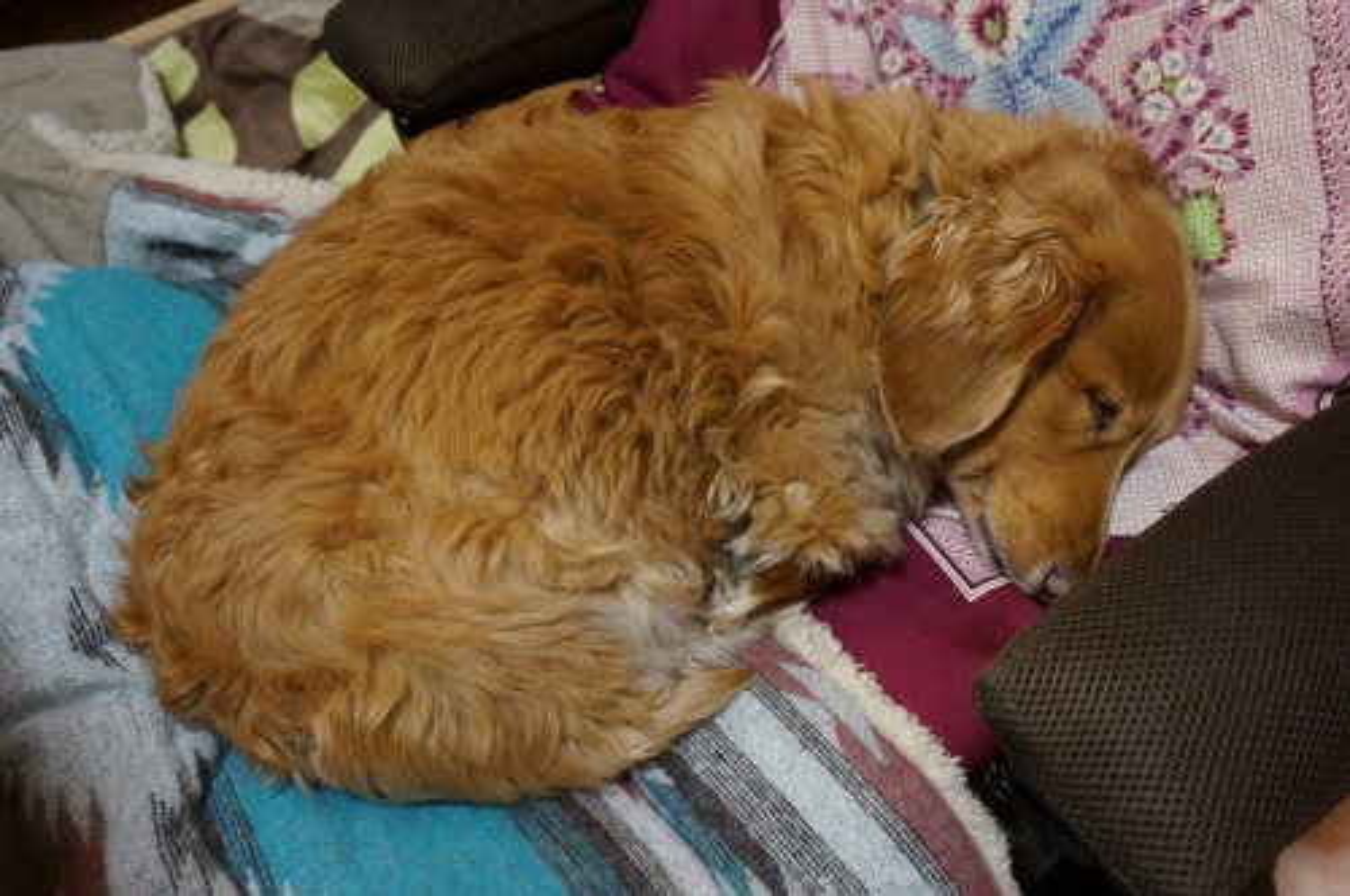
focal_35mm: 30
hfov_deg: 62.0
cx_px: 675
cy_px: 448
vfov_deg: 43.5
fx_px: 1124
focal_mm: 20
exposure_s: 1/60
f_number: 4
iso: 1250
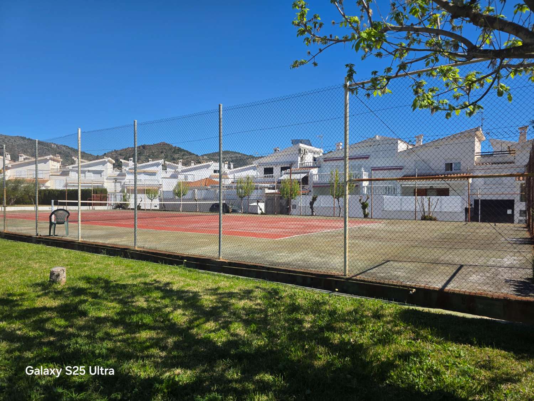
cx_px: 267
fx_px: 355
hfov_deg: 73.9
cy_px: 200
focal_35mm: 23
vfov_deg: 58.9
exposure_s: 1/5017
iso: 80
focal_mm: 6.3
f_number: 1.7
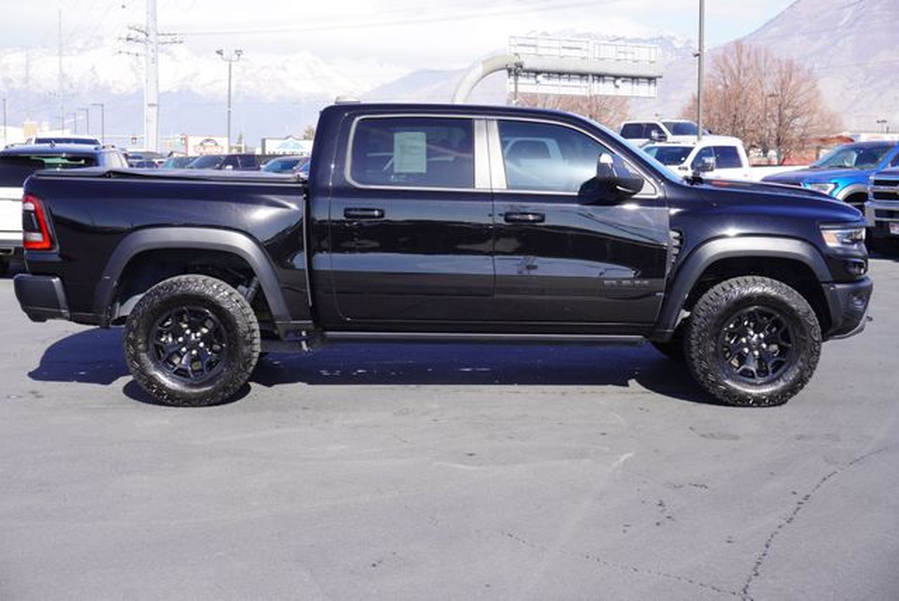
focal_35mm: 50
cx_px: 450
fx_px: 1237
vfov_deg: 27.3
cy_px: 300
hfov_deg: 39.9
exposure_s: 1/100
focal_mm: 33
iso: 100
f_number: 9
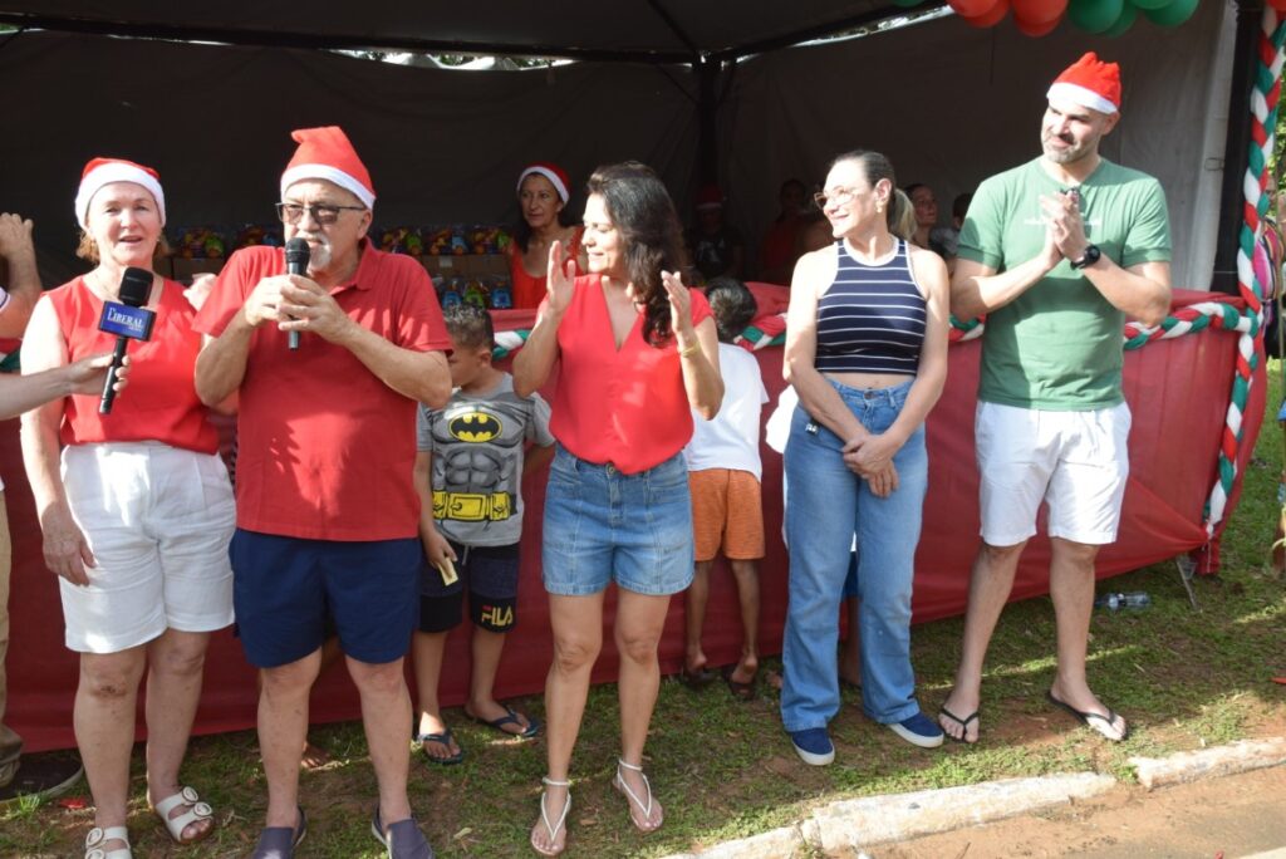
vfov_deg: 40.0
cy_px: 430
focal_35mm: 33
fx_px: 1179
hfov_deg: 57.2
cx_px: 643
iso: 400
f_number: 8
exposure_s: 1/250
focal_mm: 22
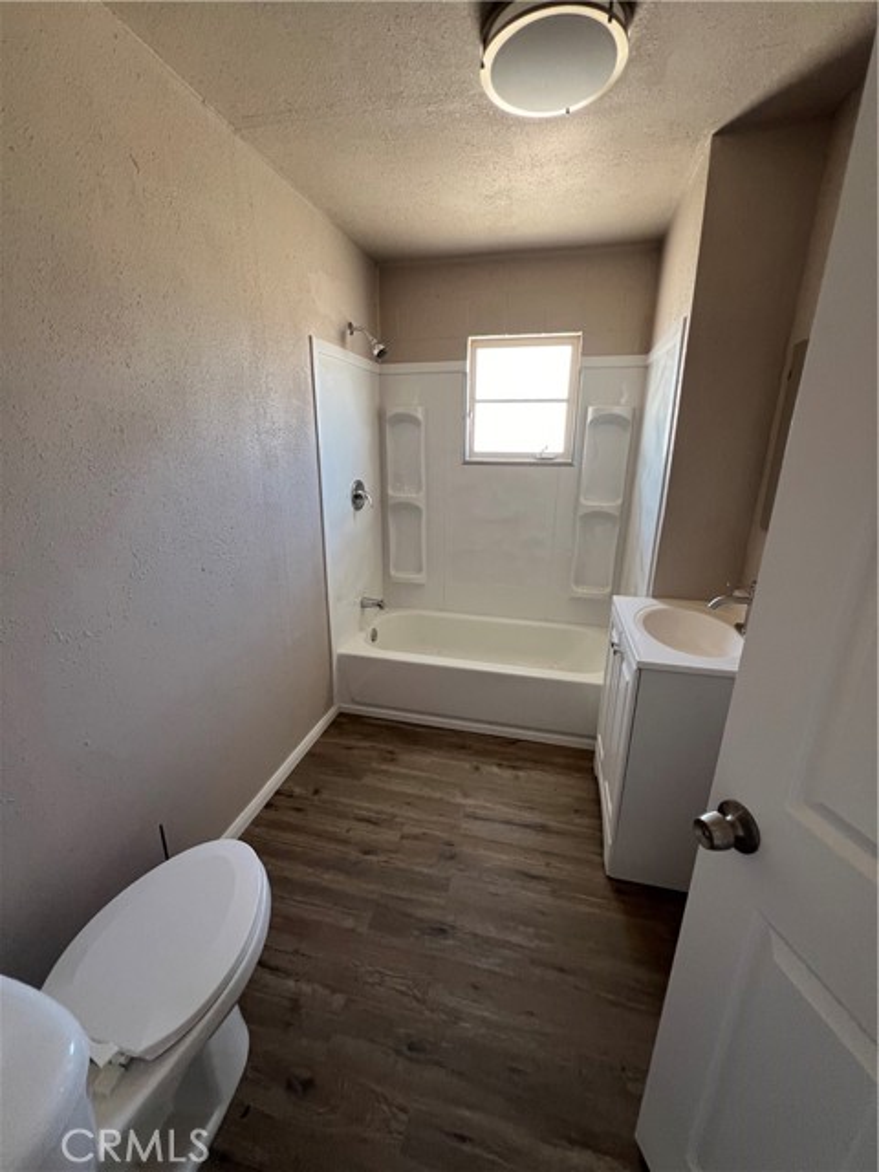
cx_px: 440
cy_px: 586
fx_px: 440
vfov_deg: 106.2
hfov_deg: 89.9
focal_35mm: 13
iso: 125
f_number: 1.8
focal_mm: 1.57
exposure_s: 1/99
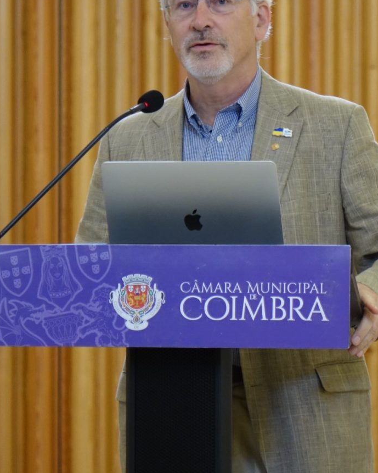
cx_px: 240
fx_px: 4936
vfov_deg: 5.5
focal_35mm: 353
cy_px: 194
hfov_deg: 4.4
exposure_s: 1/40
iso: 800
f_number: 2.8
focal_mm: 73.3
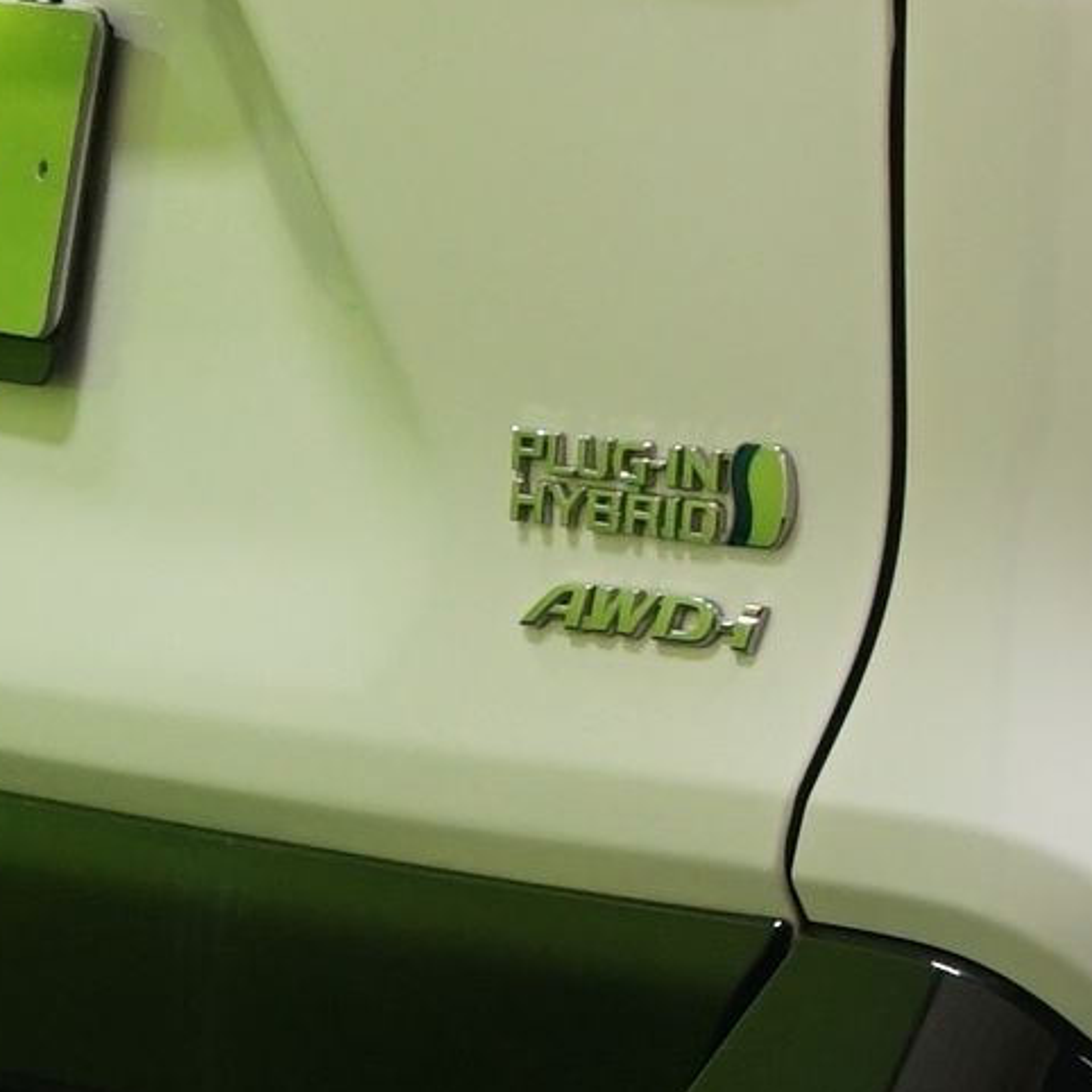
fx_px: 7923
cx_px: 2866
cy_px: 88
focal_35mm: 222
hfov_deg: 7.3
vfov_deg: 7.9
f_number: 5.6
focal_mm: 32
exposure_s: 1/20
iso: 800
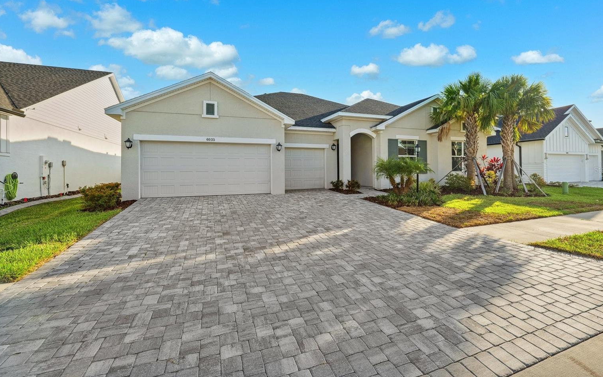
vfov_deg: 74.6
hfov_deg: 101.4
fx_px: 246
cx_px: 313
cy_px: 170
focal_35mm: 15
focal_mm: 14
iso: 100
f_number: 8
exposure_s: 1/125
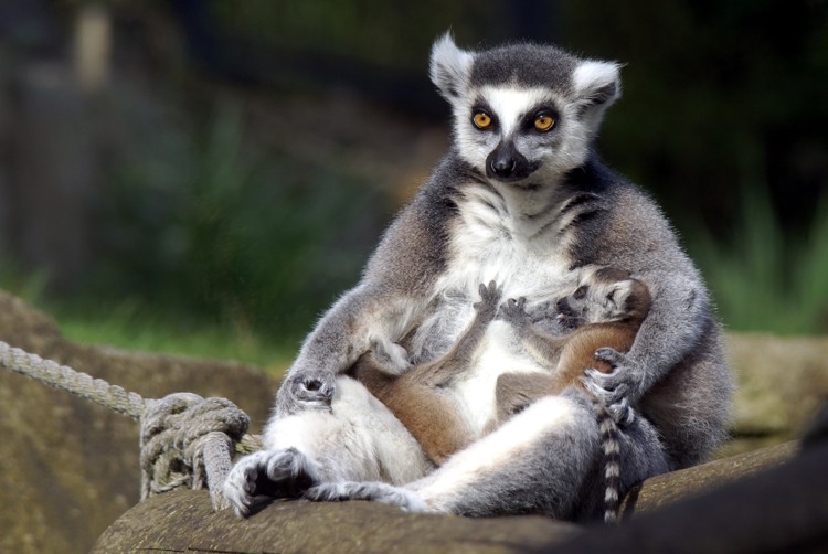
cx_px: 414
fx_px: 6908
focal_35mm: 300
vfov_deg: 4.6
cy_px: 277
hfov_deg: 6.9
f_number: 5
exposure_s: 1/320
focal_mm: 200
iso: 100
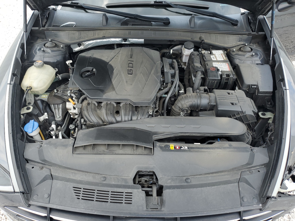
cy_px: 110
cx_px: 148
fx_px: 222
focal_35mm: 26
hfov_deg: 67.3
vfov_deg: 53.1
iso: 50
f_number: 1.5
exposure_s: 1/500
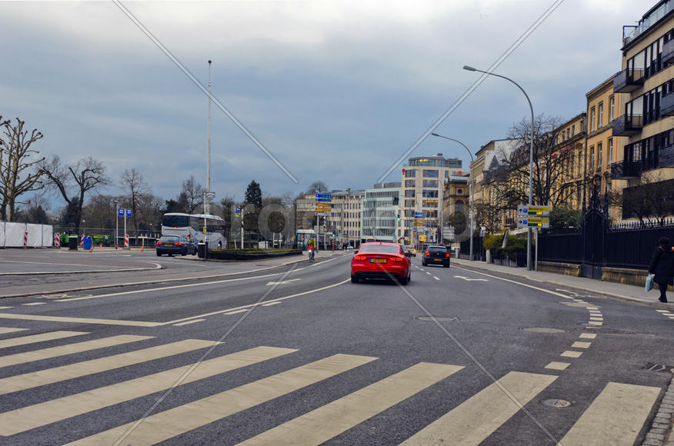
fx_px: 785
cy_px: 223
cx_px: 337
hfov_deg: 46.5
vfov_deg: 31.7
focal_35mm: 42
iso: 320
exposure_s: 1/125
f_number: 5.6
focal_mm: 28
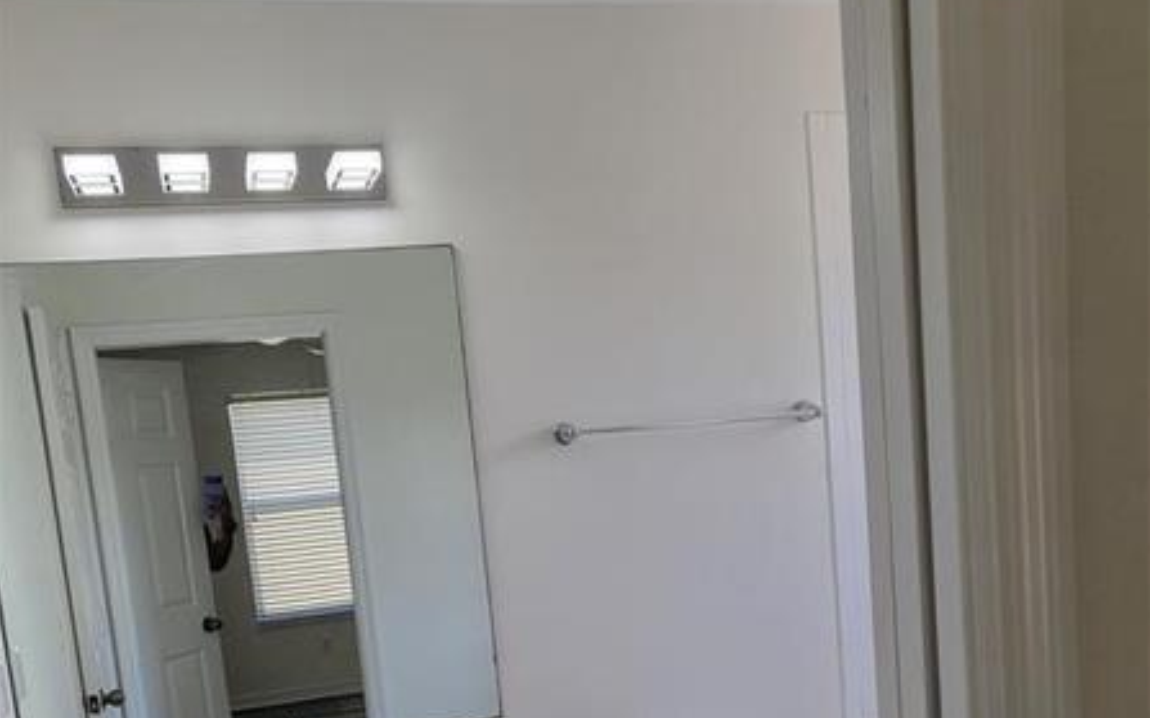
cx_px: 574
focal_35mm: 37
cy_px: 615
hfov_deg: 52.8
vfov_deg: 33.0
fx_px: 1159
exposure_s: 1/154
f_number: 1.8
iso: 50
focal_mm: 4.25
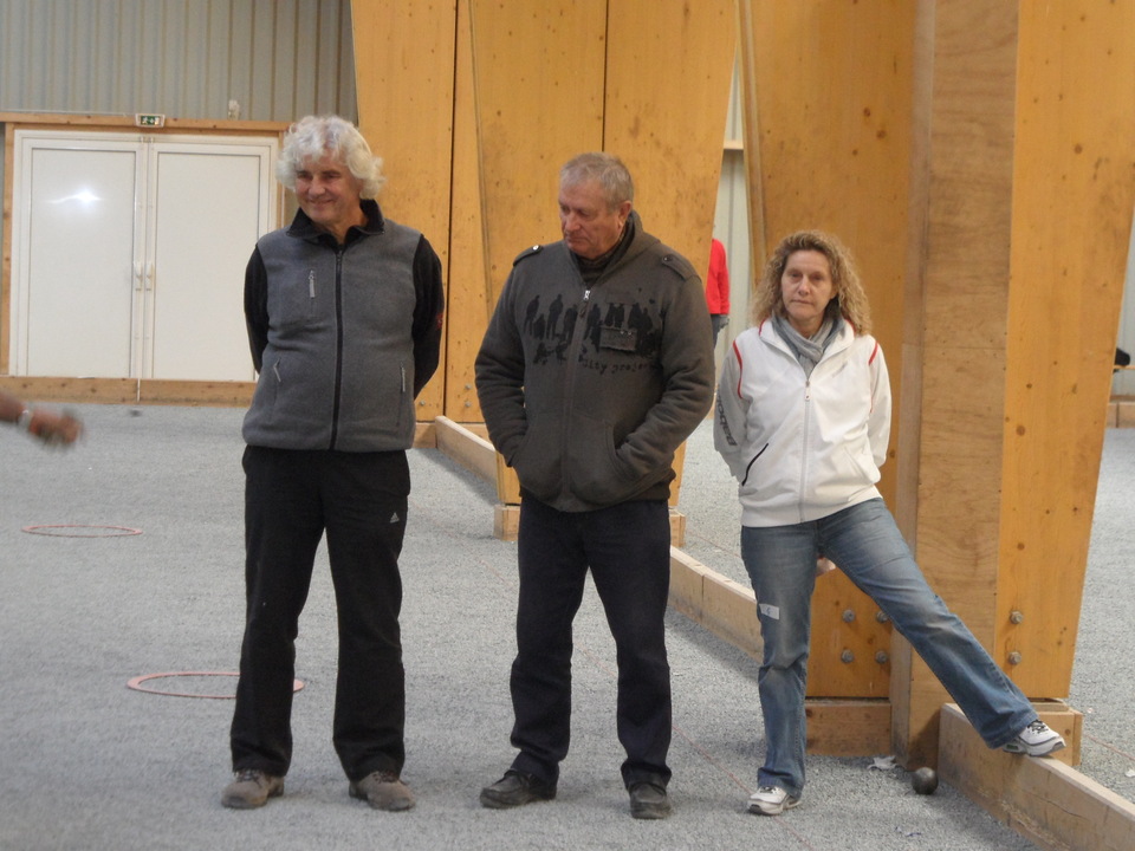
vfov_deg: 14.8
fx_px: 3279
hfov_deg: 19.6
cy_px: 426
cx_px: 568
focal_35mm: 100
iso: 480
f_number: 4.4
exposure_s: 1/45
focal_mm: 16.3
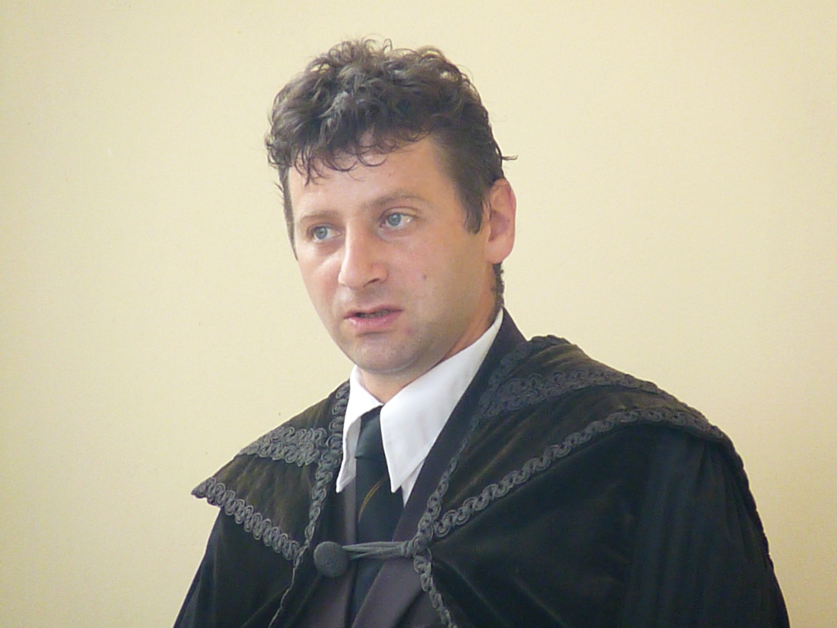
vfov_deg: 3.4
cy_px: 314
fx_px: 10542
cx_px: 418
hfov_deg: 4.5
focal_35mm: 436
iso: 1600
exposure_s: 1/100
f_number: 3.8
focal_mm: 77.6
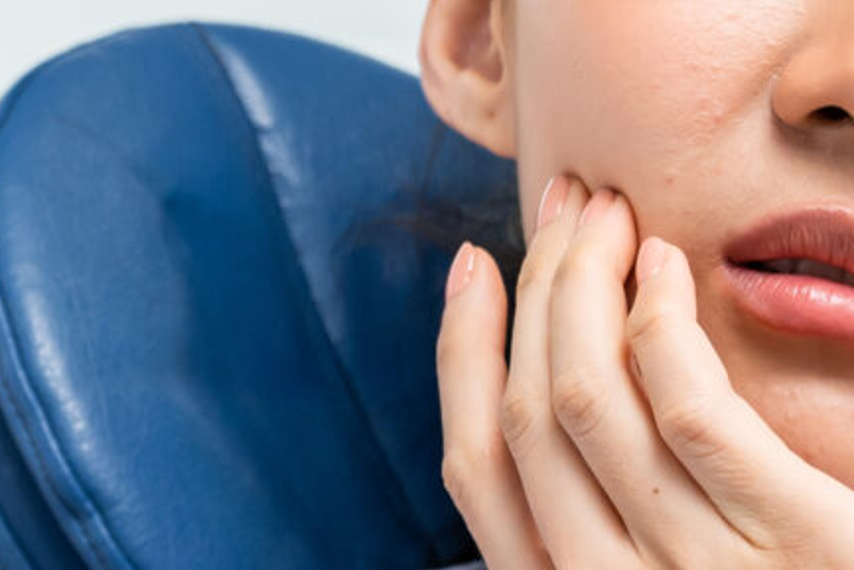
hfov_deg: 9.6
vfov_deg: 6.5
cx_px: -61
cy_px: 281
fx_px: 5054
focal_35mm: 213
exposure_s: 1/160
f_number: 3.5
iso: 500
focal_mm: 36
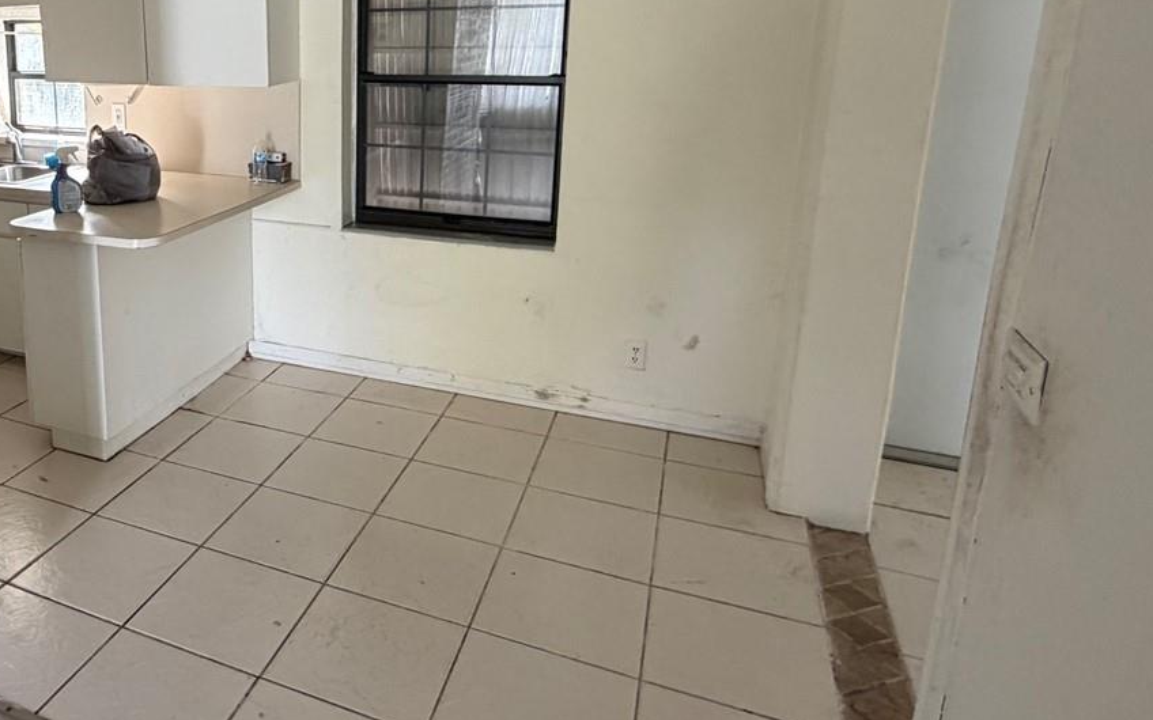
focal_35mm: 28
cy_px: 215
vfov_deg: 43.6
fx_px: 880
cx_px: 243
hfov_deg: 61.4
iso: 320
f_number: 2.2
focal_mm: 2.22
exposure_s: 1/97
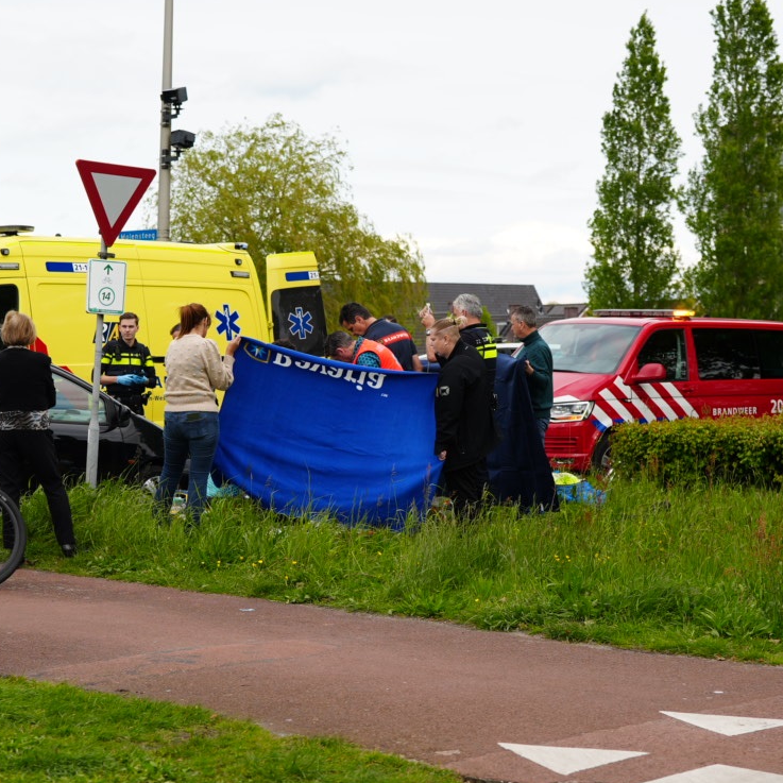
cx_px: 316
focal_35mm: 82
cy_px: 398
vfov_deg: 21.1
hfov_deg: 21.1
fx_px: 2098
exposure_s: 1/1000
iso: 100
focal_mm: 44
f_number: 5
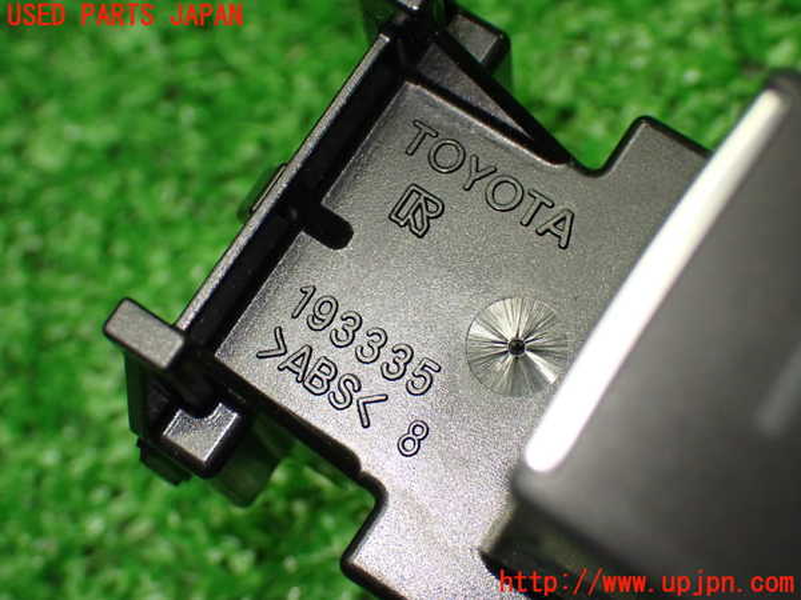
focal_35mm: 71
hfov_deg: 27.4
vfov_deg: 20.7
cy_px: 300
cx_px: 400
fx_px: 1643
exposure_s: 1/100
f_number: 3.9
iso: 800
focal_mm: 12.73
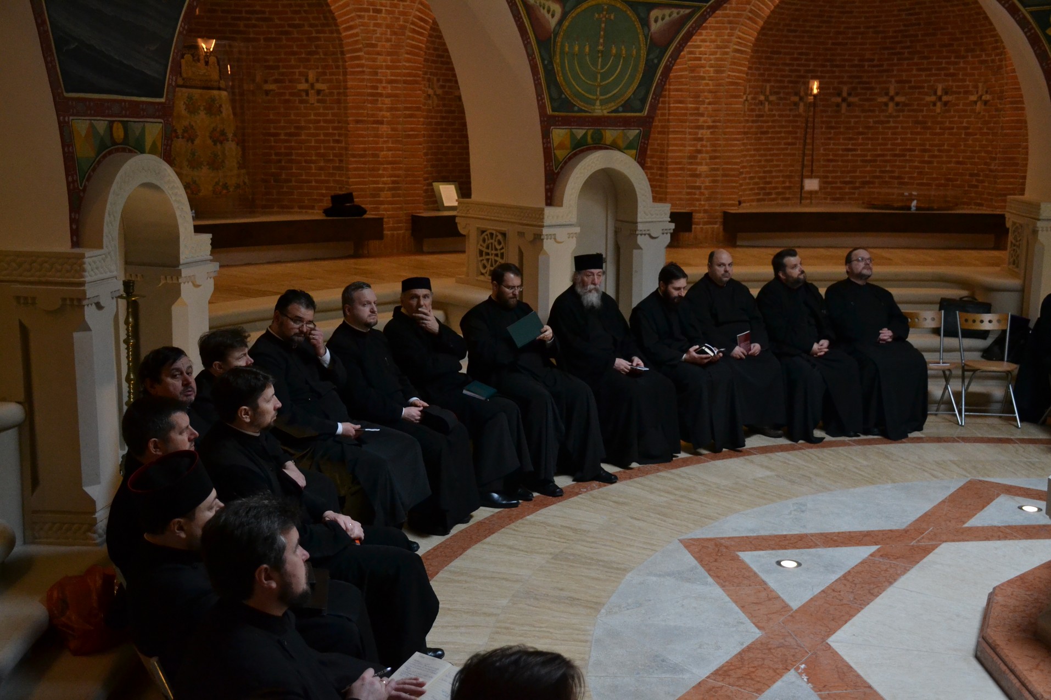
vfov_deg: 33.0
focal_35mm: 40
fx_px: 1182
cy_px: 350
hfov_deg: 47.9
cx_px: 526
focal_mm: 27
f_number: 4
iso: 1600
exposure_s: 1/125
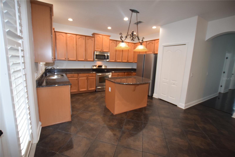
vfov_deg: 77.3
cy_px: 78
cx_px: 118
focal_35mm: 15
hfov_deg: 100.4
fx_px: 98
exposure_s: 1/60
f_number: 4
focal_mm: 10
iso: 800
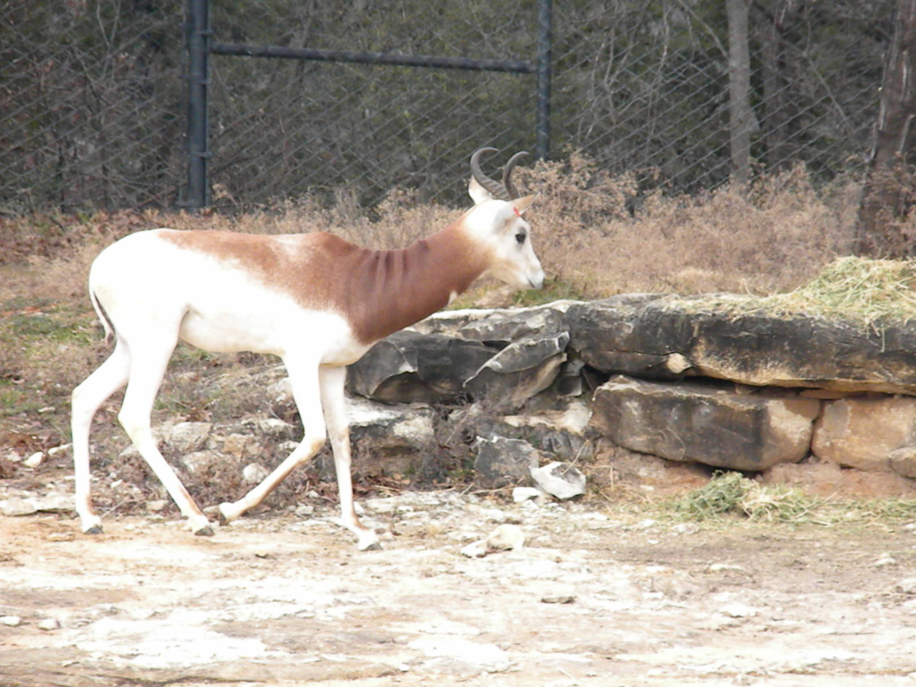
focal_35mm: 261
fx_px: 6905
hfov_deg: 7.6
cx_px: 459
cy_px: 343
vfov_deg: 5.7
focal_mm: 46.2
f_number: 5.3
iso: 640
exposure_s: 1/475
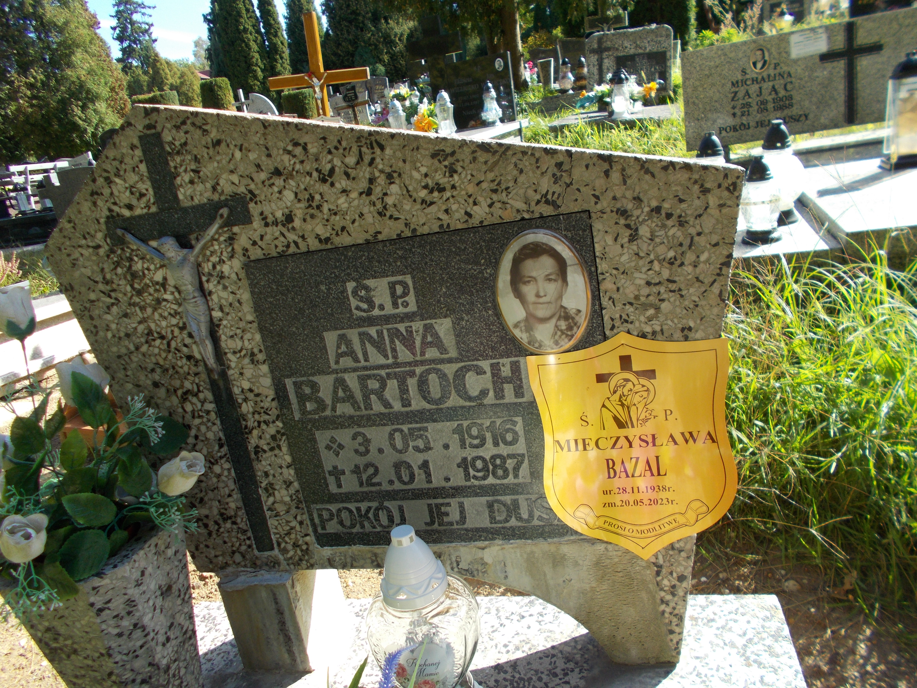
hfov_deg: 67.3
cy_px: 344
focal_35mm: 26
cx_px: 458
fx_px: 689
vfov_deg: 53.1
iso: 80
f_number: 3.2
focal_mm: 4.6
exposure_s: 1/320
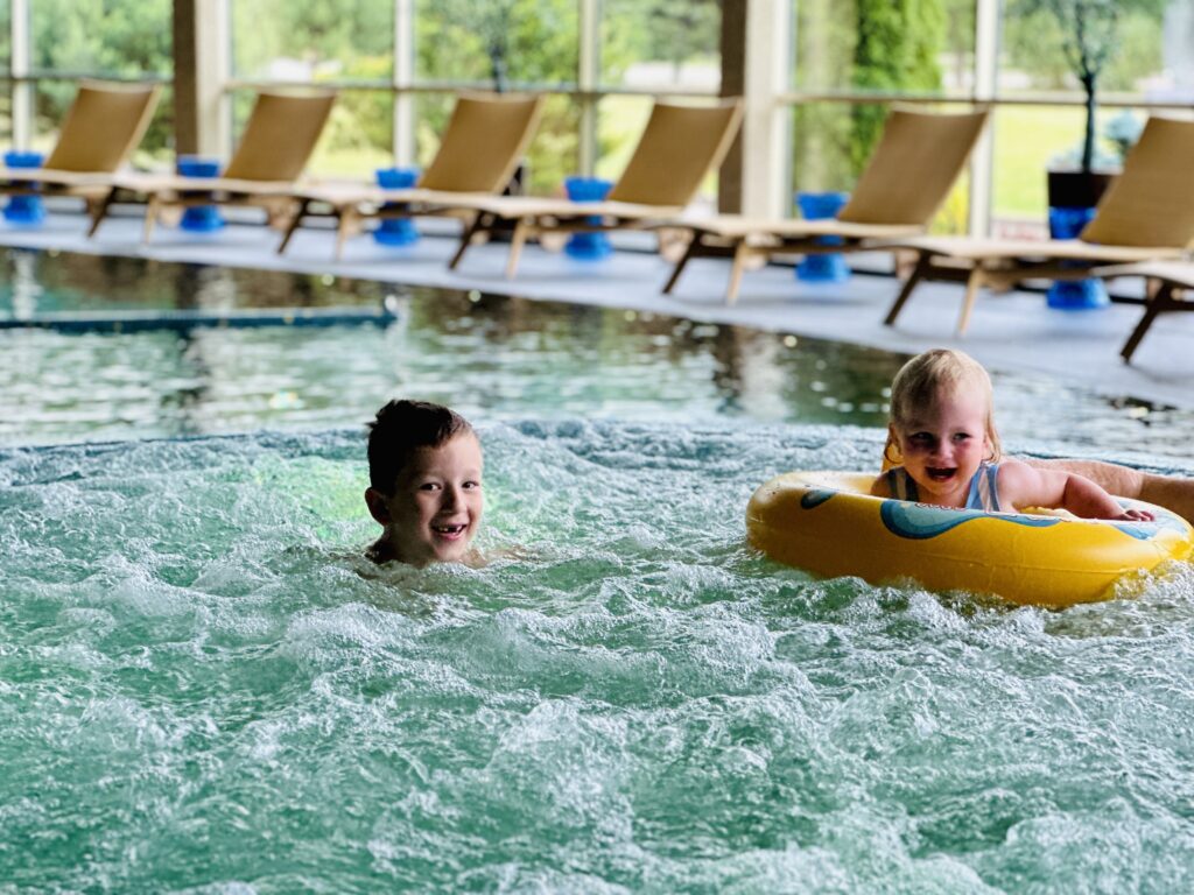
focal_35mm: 77
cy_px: 448
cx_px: 597
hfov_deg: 25.3
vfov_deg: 19.1
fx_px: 2656
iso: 200
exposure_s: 1/92
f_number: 2.8
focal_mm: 9
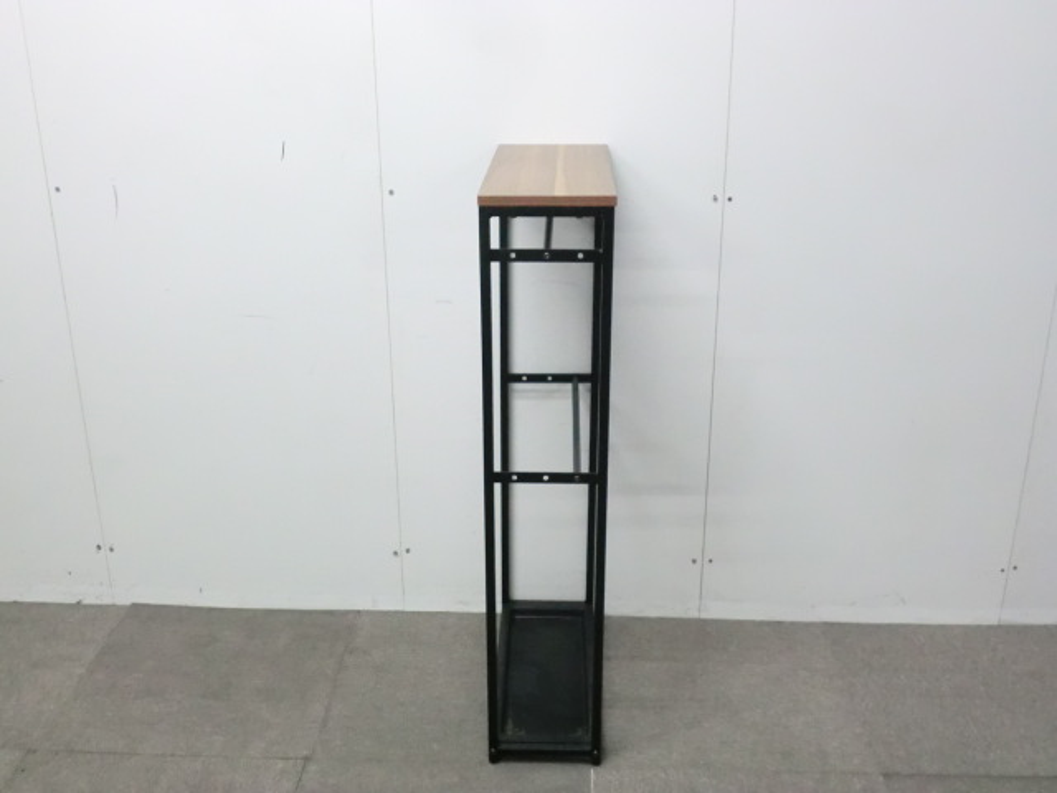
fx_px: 1160
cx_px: 528
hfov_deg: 49.0
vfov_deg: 37.7
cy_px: 396
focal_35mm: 38
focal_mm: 6.9
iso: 800
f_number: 3.9
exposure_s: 1/60
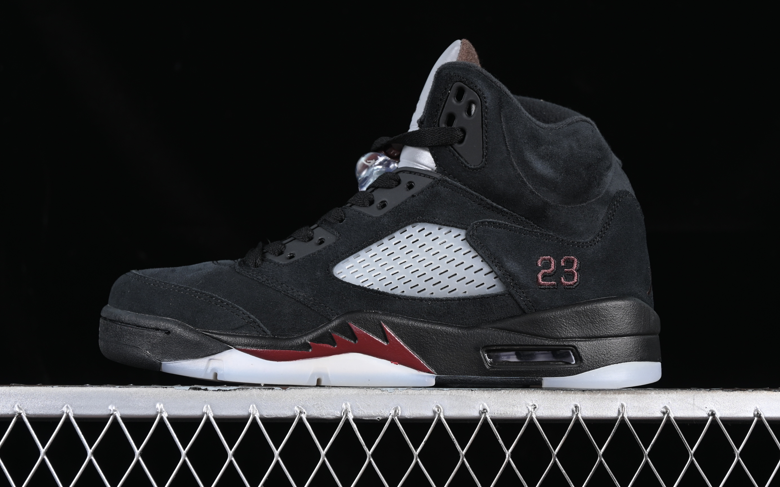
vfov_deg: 16.9
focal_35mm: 77
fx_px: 1637
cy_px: 231
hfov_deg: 26.8
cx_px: 388
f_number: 6.3
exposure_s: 1/60
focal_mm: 50
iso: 160
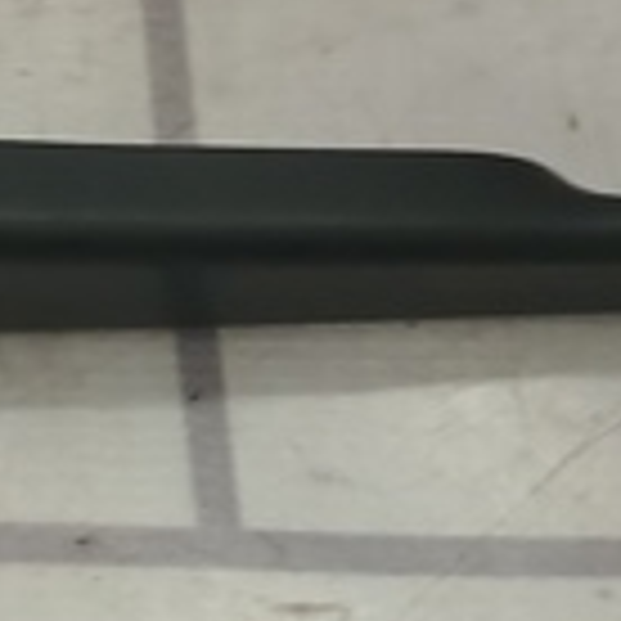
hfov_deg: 9.3
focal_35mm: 177
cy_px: 112
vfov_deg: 9.9
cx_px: -621
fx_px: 3592
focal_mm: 4
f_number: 1.8
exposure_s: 1/50
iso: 64
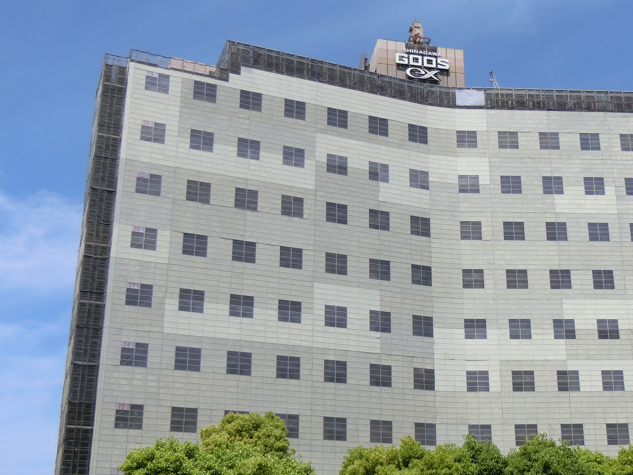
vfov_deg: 28.0
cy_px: 270
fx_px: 951
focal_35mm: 52
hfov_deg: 36.4
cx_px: 424
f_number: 7.8
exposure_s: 1/250
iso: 80
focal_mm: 6
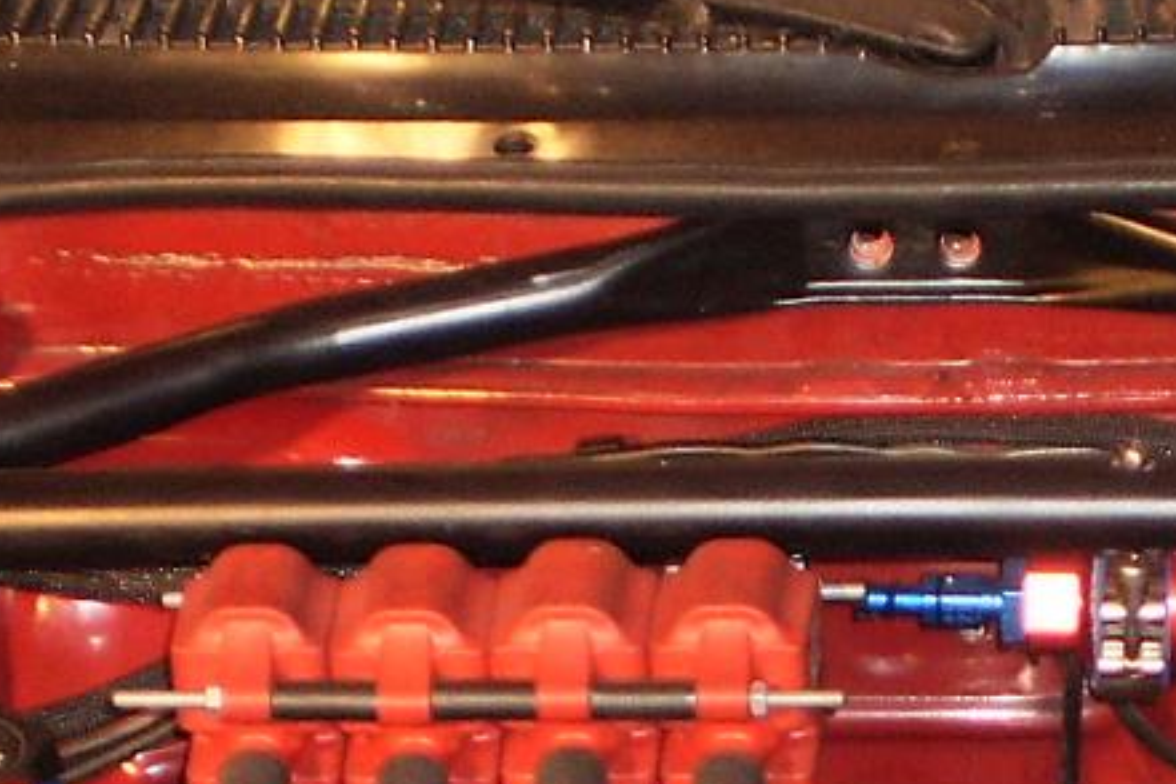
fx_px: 4540
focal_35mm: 139
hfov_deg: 14.7
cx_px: 777
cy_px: 1225
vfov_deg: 9.6
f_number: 3.1
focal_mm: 6.3
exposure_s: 1/30
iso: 125
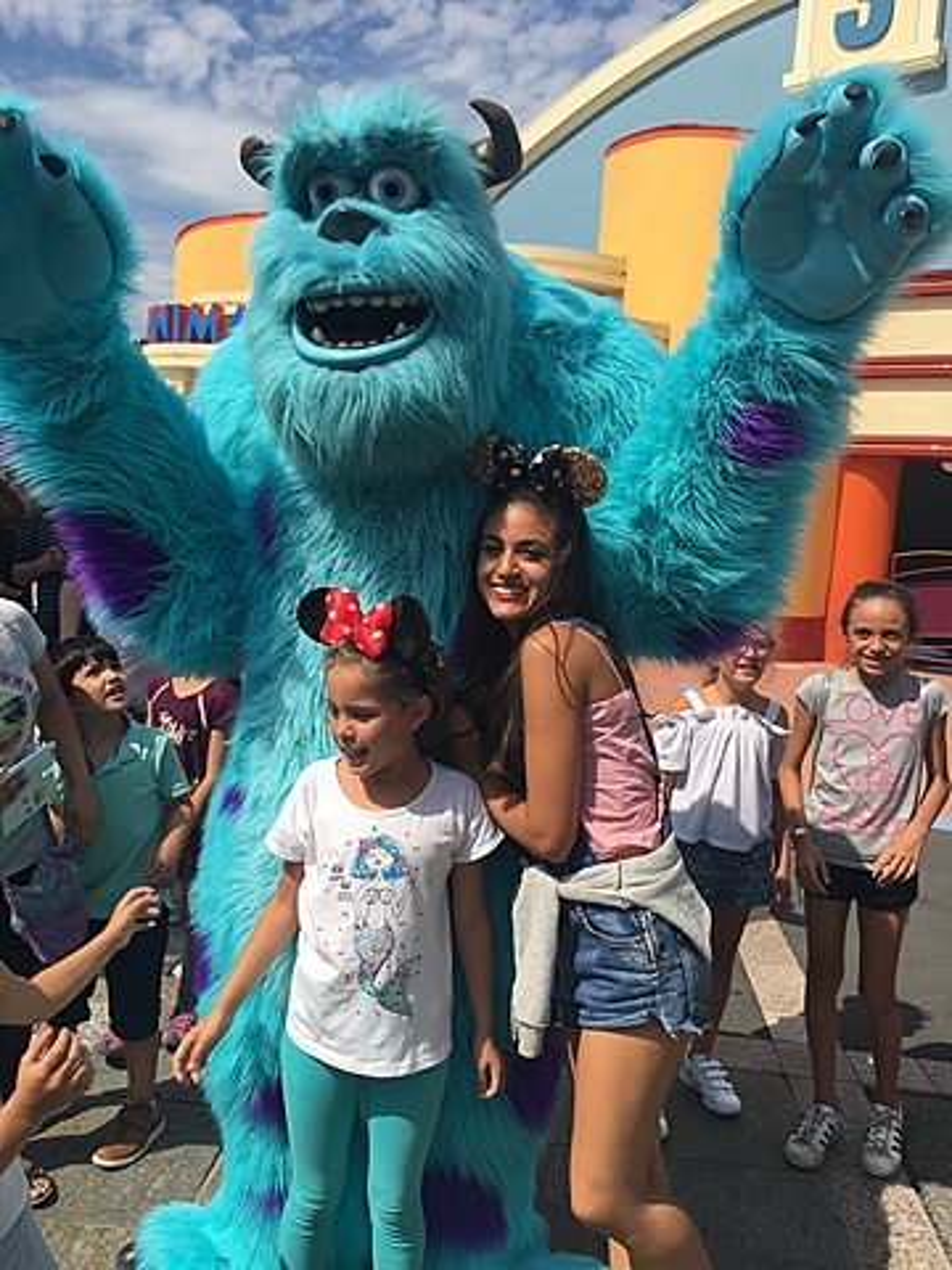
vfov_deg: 61.7
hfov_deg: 48.2
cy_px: 635
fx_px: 1063
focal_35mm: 29
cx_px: 476
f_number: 2.2
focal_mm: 4.15
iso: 25
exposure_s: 1/2137
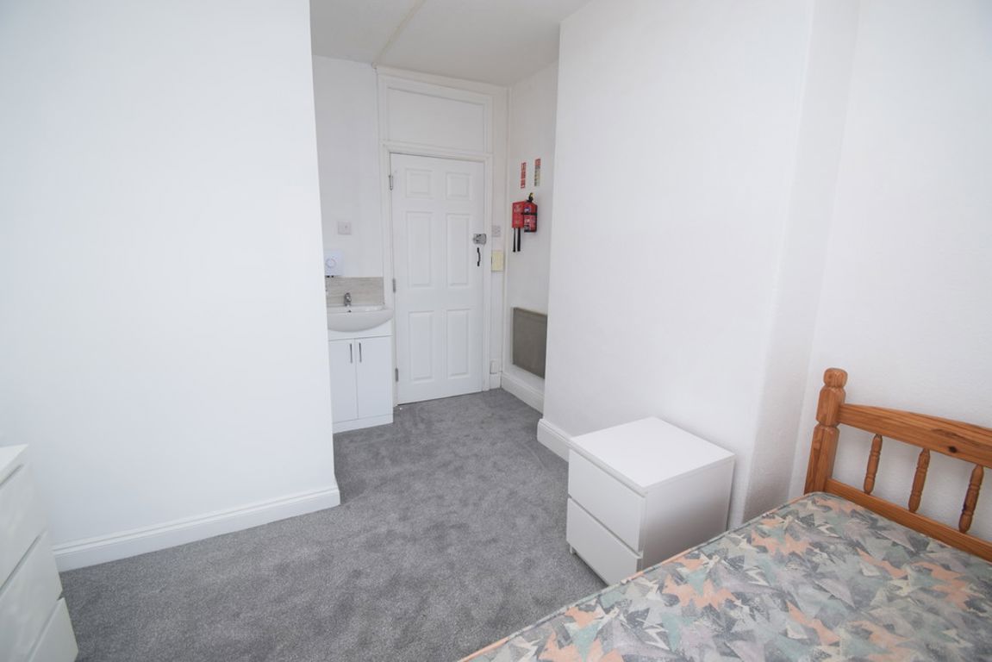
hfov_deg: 100.4
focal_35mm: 15
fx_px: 413
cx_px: 496
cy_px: 331
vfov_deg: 77.4
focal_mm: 10
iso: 400
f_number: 6.3
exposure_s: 1/160
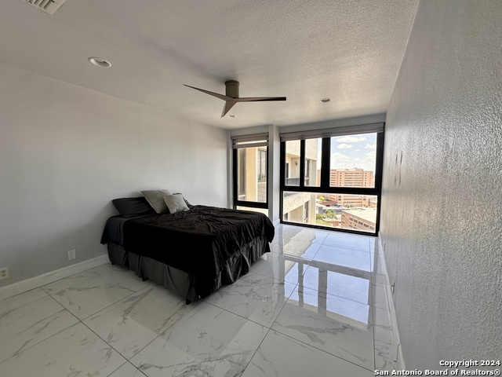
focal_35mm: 14
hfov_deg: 102.1
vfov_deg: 85.7
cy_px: 188
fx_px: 203
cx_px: 251
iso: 40
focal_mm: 2.22
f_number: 2.2
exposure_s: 1/155
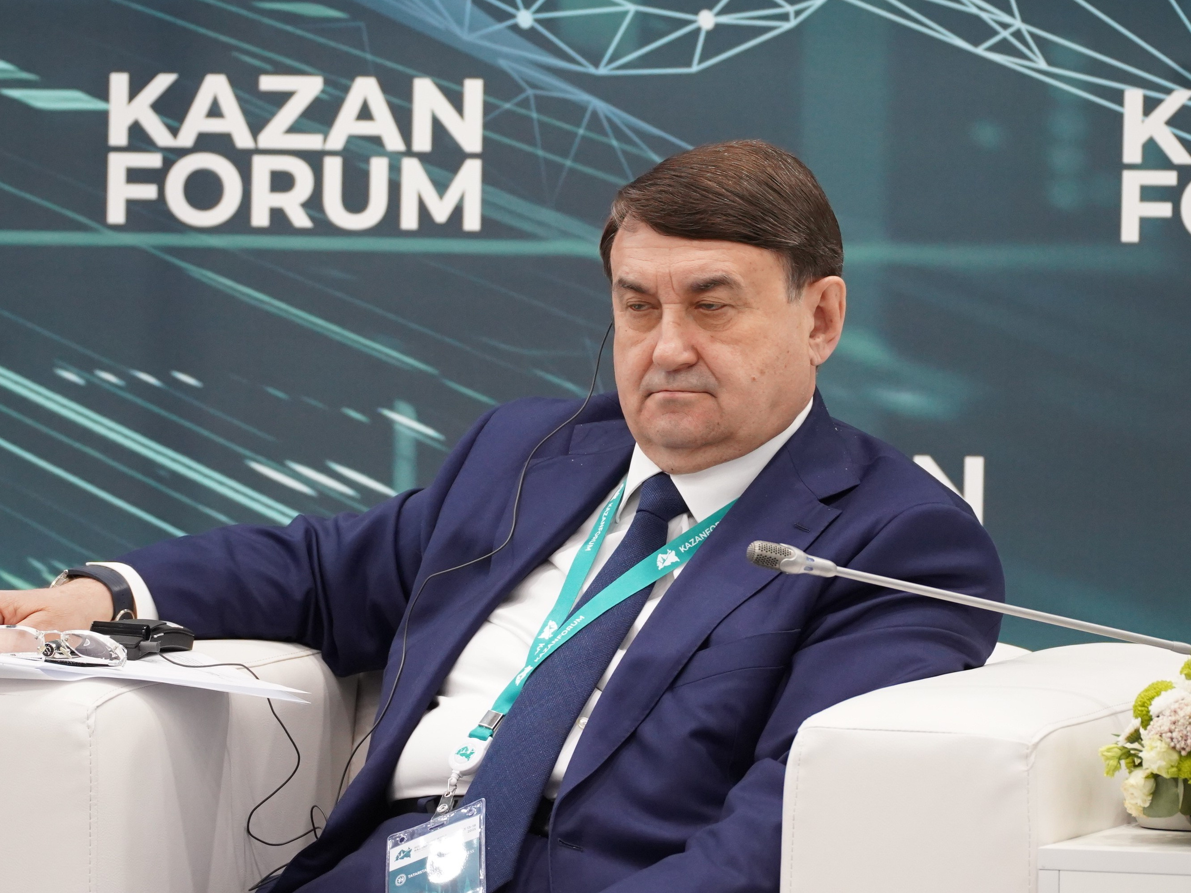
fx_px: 10321
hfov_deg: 6.6
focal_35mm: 300
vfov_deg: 5.0
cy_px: 447
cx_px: 587
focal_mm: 184
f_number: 5.6
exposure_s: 1/125
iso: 3200
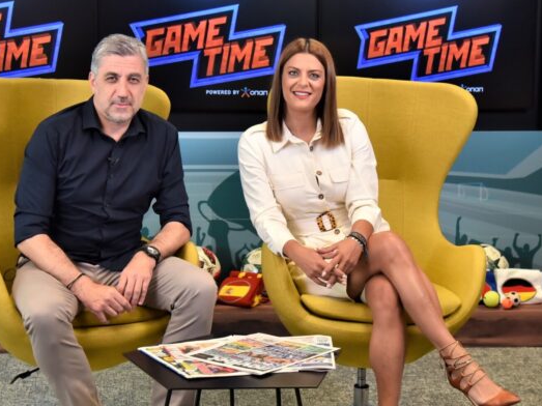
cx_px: 235
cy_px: 199
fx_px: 830
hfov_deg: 36.1
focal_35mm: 53
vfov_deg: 27.5
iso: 1250
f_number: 4
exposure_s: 1/500
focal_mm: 48
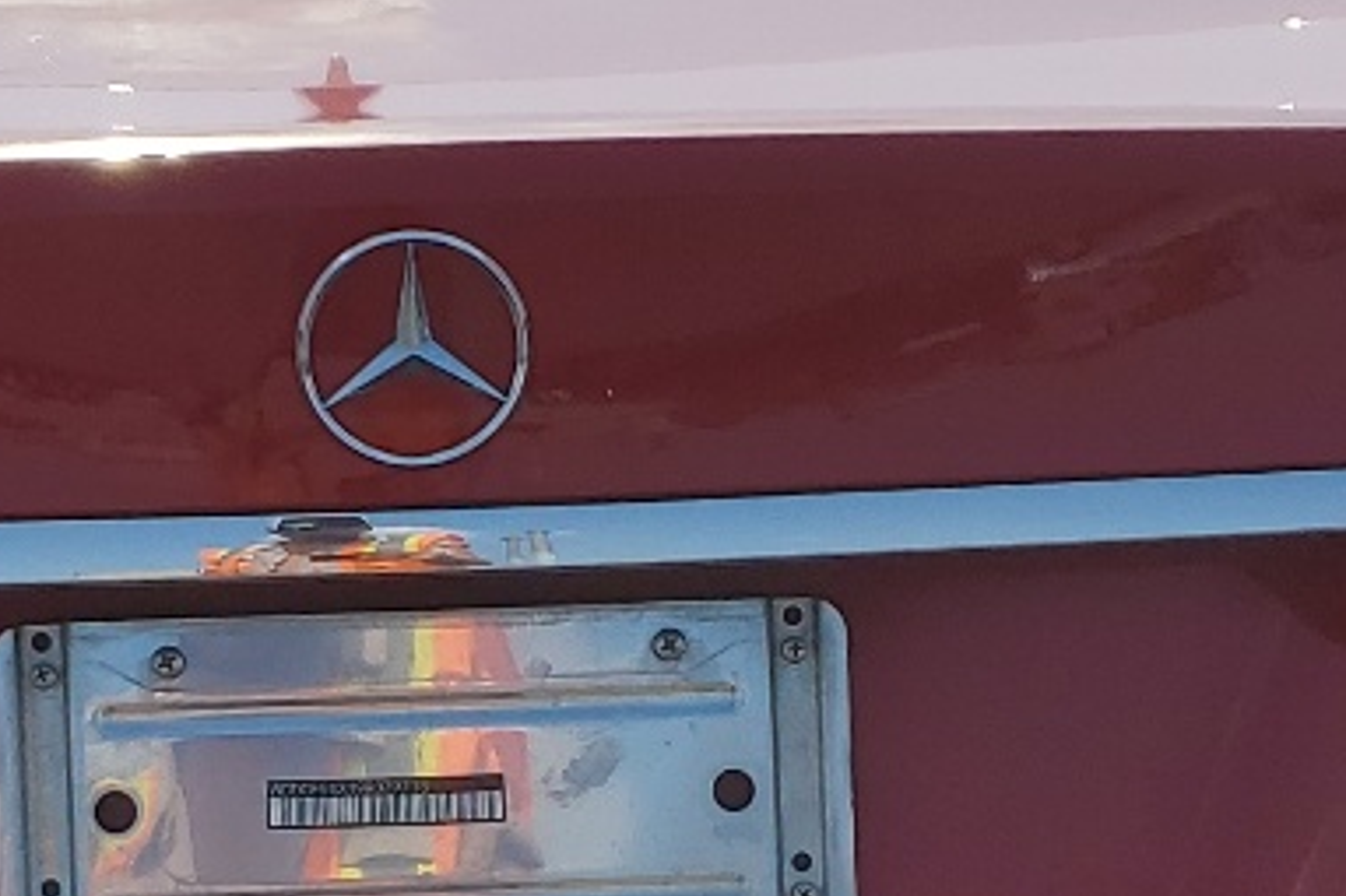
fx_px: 4223
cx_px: 397
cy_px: 808
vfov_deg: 12.0
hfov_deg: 18.0
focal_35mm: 113
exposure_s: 1/5000
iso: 50
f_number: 1.5
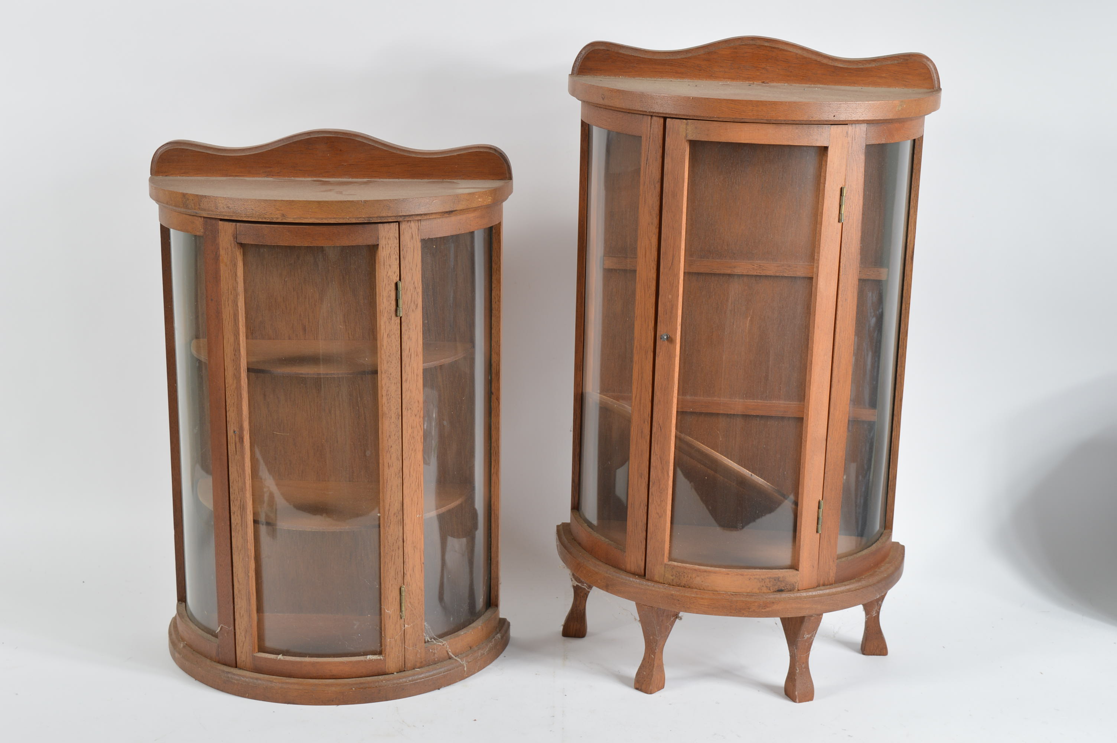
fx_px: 1767
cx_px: 558
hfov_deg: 35.1
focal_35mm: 57
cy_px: 372
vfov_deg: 23.7
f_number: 9
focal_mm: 38
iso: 100
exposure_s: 1/125
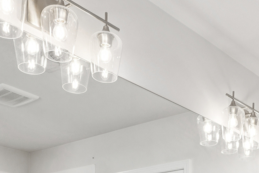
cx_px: 181
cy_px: 286
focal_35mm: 61
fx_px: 439
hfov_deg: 32.5
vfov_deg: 18.6
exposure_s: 1/50
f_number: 8
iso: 400
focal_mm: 14
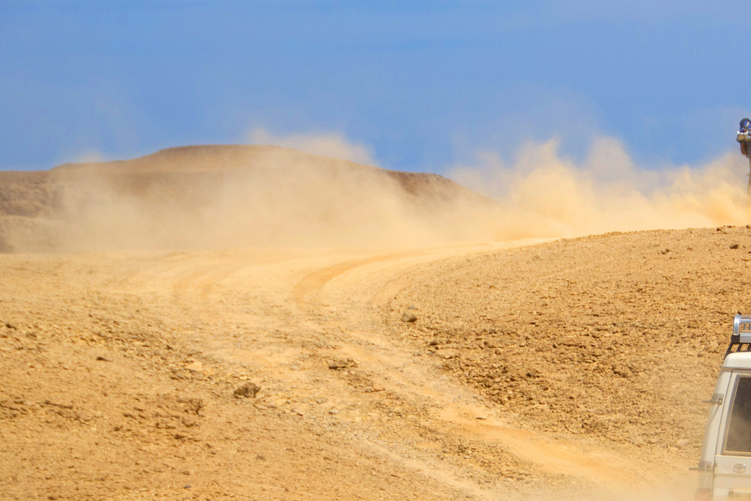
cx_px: 657
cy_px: 448
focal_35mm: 210
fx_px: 4381
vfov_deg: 6.5
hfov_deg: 9.8
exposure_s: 1/2500
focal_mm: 70
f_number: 5
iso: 200
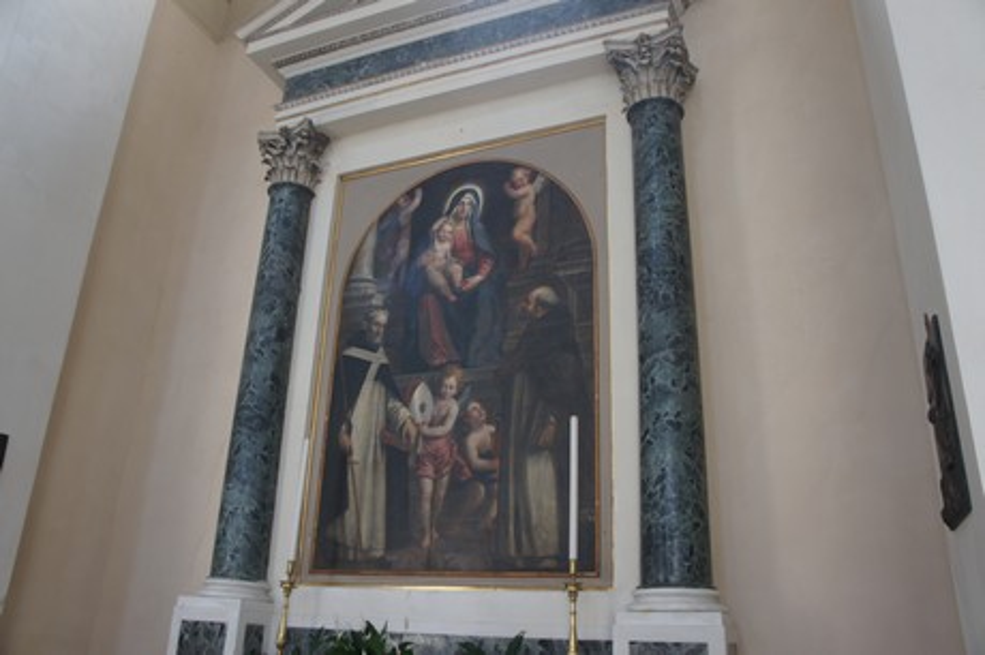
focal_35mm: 28
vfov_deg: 45.6
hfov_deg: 64.6
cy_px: 328
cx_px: 492
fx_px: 779
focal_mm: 19
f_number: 3.5
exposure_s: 1/30
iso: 400
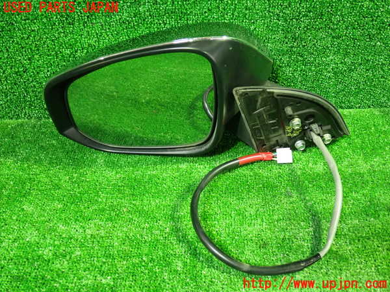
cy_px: 146
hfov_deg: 56.8
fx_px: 361
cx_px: 195
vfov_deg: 44.2
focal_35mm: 32
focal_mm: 5.79
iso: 800
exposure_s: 1/20
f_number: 2.4
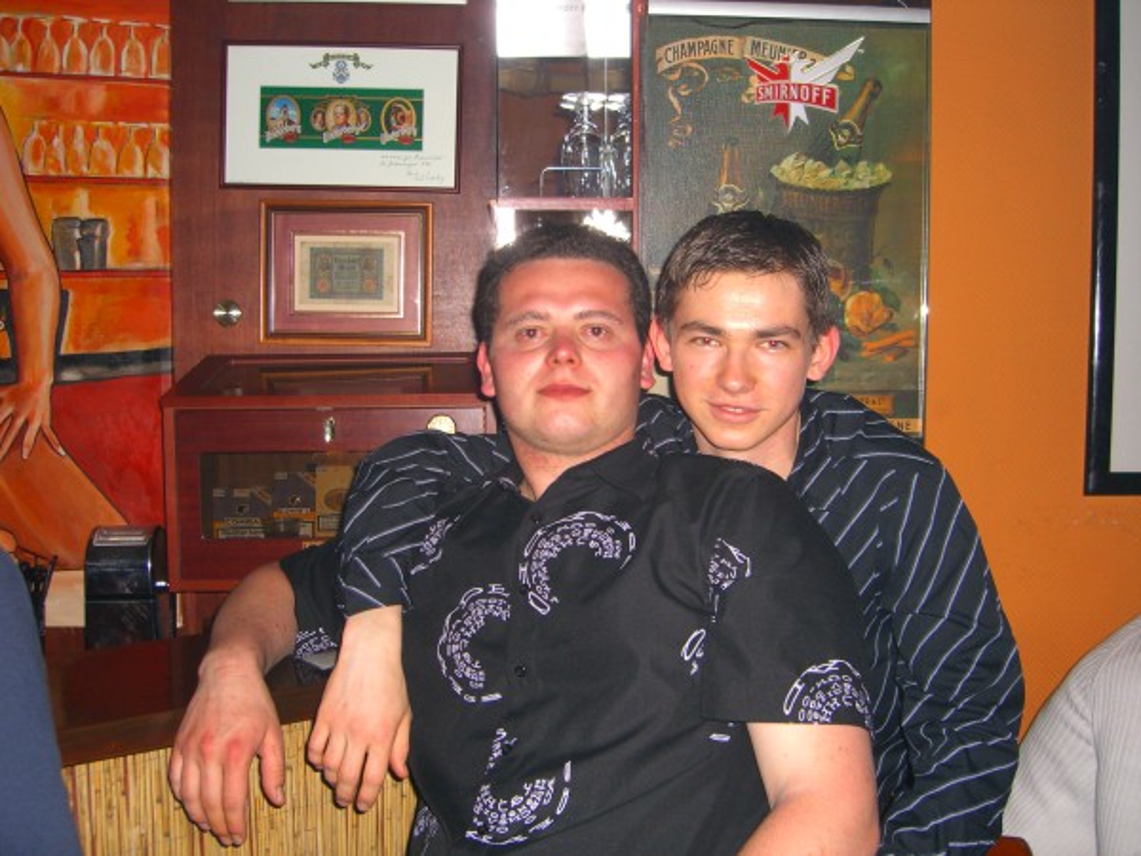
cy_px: 428
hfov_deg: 49.0
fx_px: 1253
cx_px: 570
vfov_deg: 37.7
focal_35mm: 38
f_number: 2.8
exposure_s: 1/60
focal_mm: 7.9
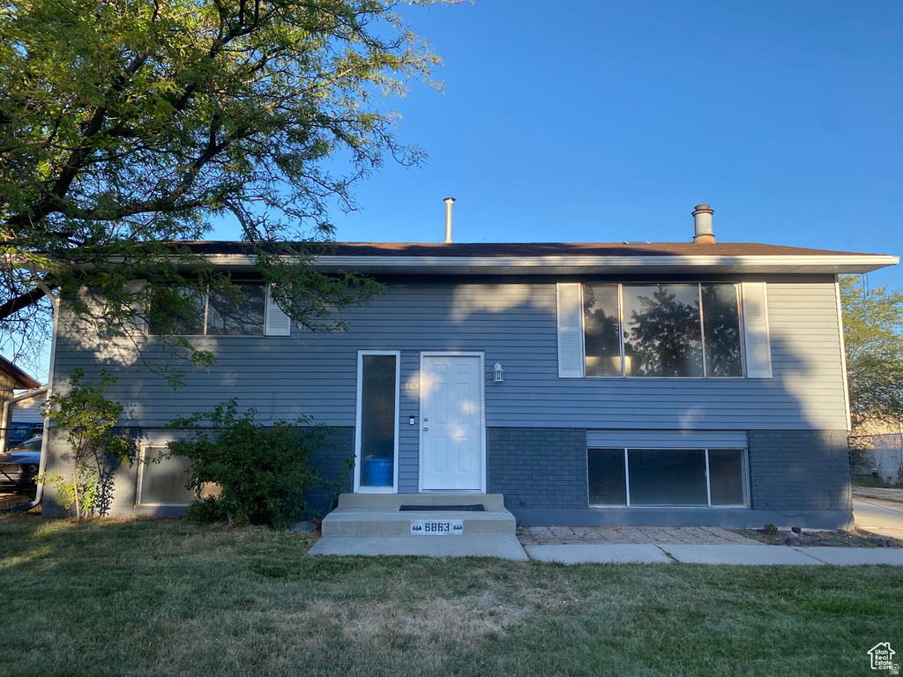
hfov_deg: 67.3
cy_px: 338
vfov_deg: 53.1
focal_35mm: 26
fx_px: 678
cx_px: 452
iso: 32
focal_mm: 4.25
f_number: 1.8
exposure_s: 1/724
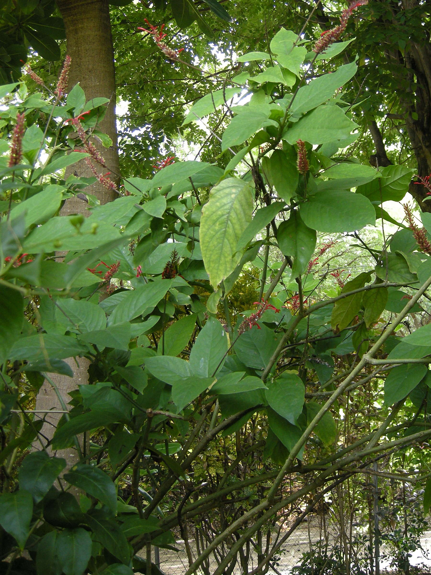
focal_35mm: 35
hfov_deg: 40.7
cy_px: 288
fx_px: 581
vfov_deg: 52.6
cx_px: 216
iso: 112
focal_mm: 7.5
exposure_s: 1/52
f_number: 2.7
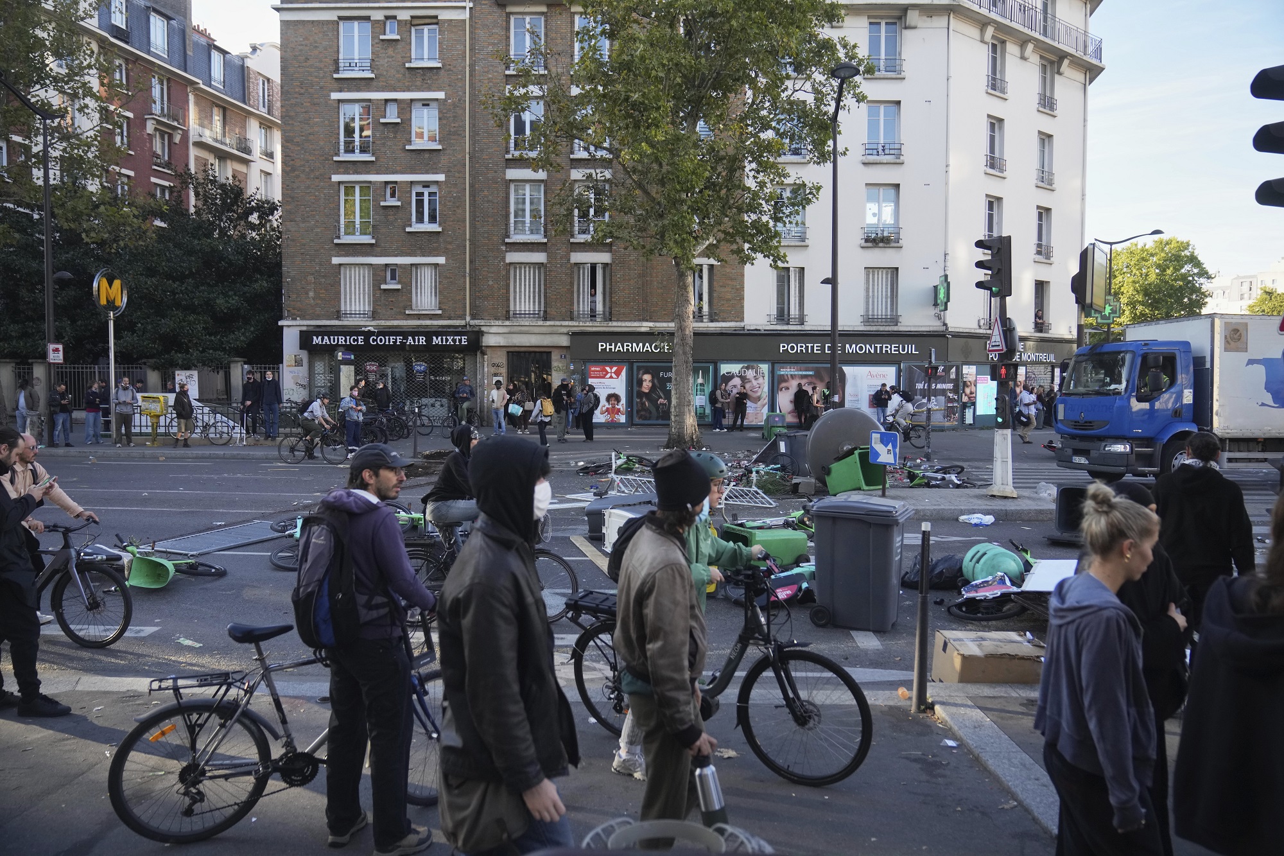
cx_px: 642
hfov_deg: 67.4
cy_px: 428
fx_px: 963
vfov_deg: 47.9
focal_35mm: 27
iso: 1000
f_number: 2.8
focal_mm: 27
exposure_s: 1/2500
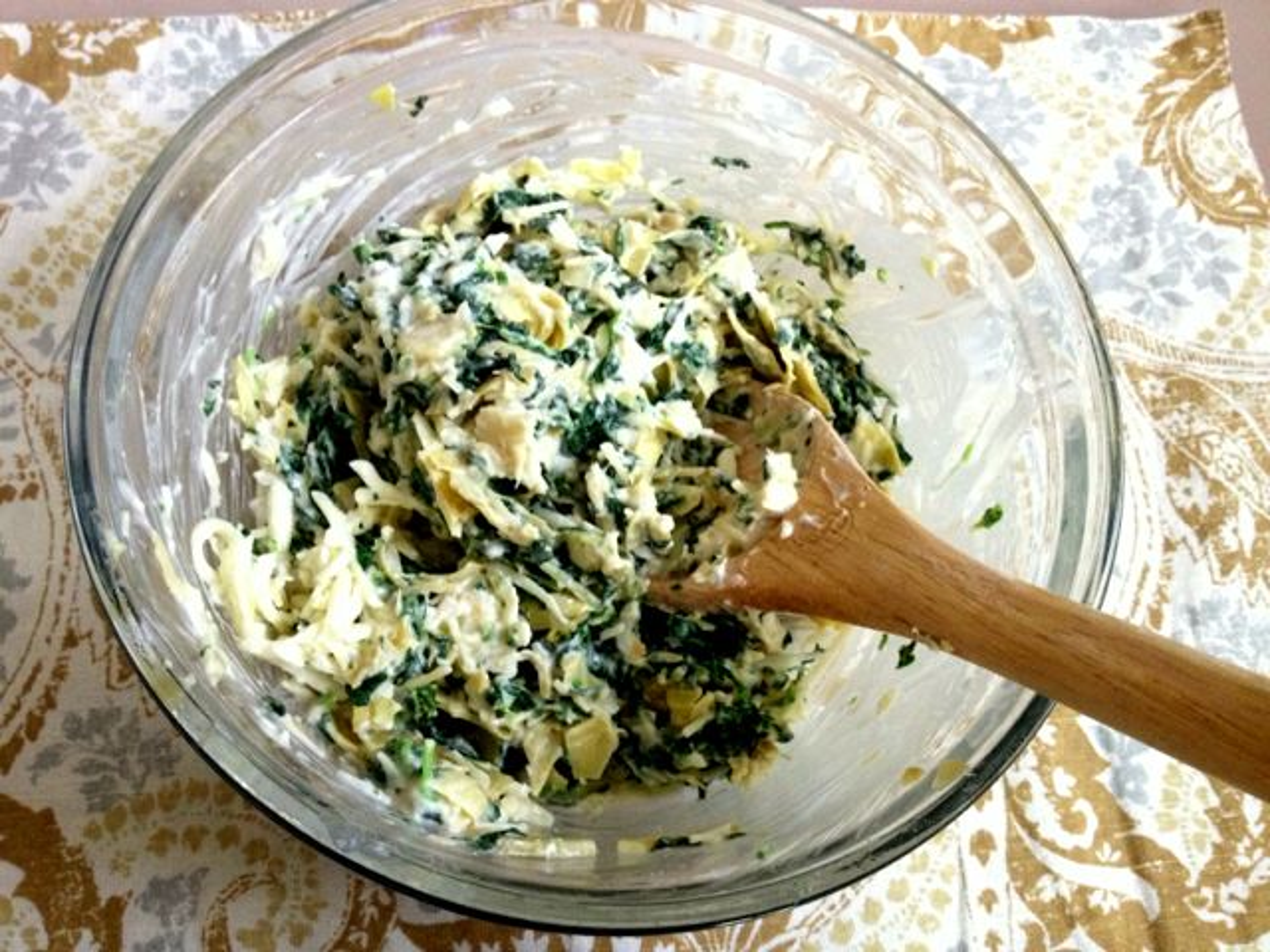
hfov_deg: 52.6
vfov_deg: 40.7
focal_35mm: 35
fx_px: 1284
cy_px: 476
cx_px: 635
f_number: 2.4
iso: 250
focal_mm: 4.28
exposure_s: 1/20
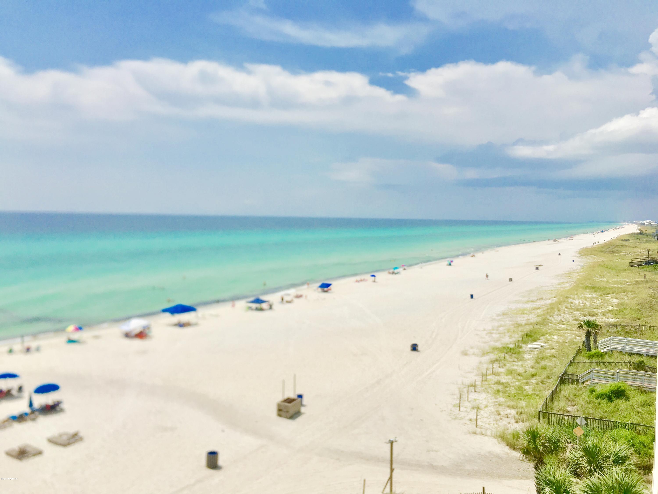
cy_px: 247
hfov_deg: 61.7
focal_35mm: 29
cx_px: 329
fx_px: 551
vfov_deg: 48.2
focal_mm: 4.15
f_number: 2.2
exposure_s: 1/4808
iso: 25
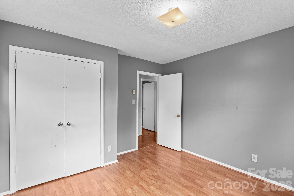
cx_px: 147
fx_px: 131
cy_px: 98
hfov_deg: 96.7
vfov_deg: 73.7
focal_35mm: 16
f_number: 8
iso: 100
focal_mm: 16
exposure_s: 1/3
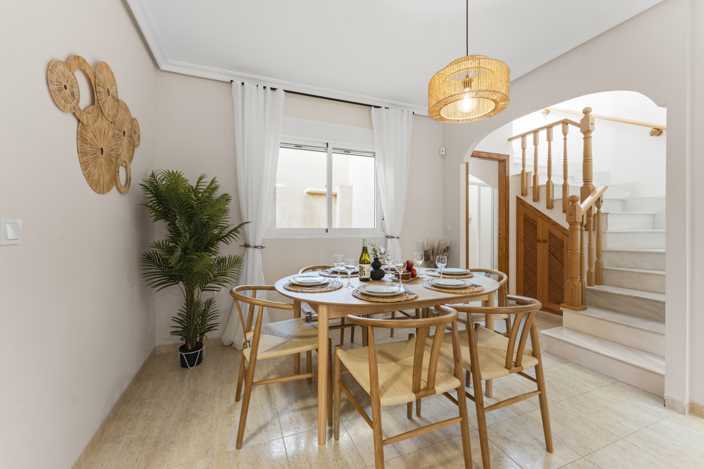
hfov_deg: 104.3
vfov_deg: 81.2
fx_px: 274
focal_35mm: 14
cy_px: 234
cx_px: 352
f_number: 8
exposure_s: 1/6
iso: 320
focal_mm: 14
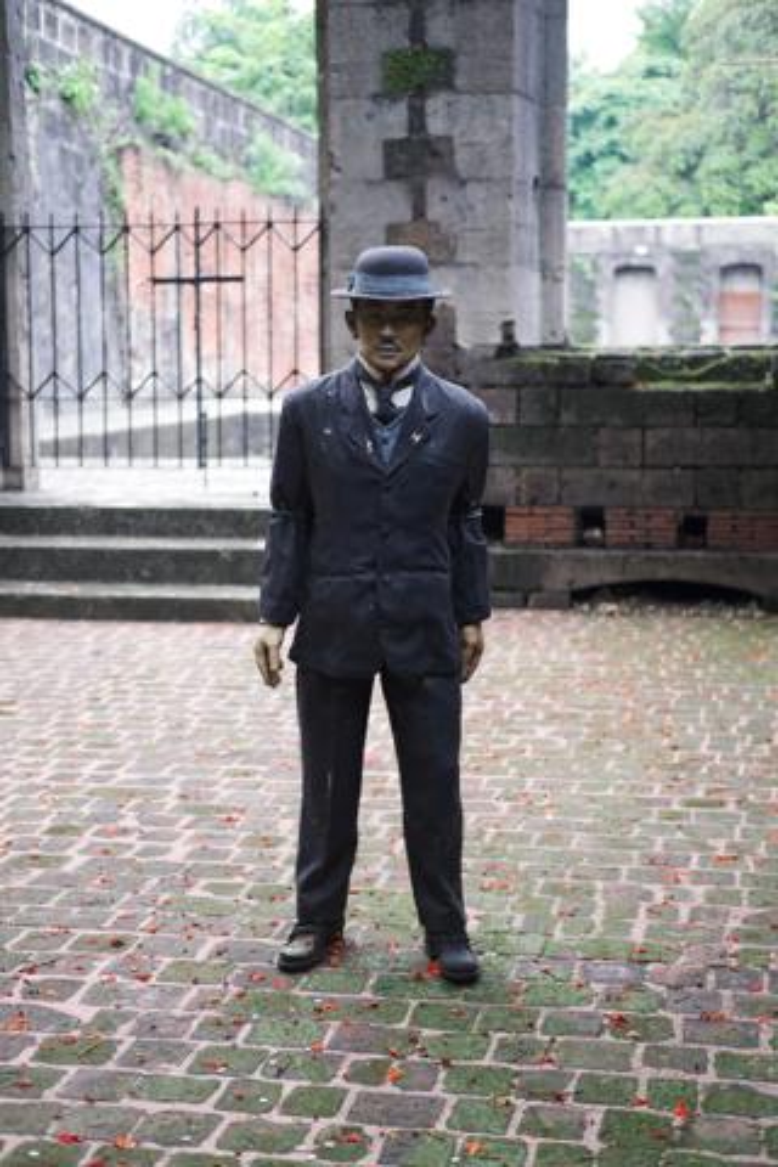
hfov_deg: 25.5
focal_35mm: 53
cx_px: 389
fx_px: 1718
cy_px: 584
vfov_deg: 37.5
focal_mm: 35
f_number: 2
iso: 160
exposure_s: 1/210
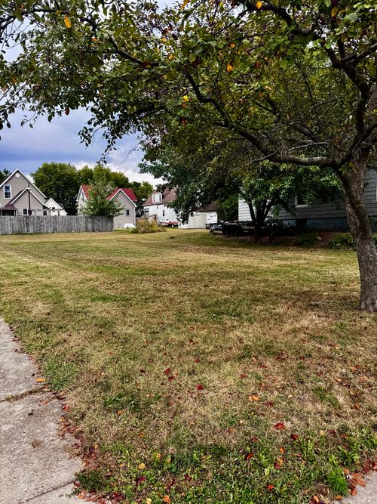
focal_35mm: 24
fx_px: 349
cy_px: 252
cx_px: 188
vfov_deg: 71.6
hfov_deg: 56.8
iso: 80
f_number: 1.78
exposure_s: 1/980
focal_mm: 6.76
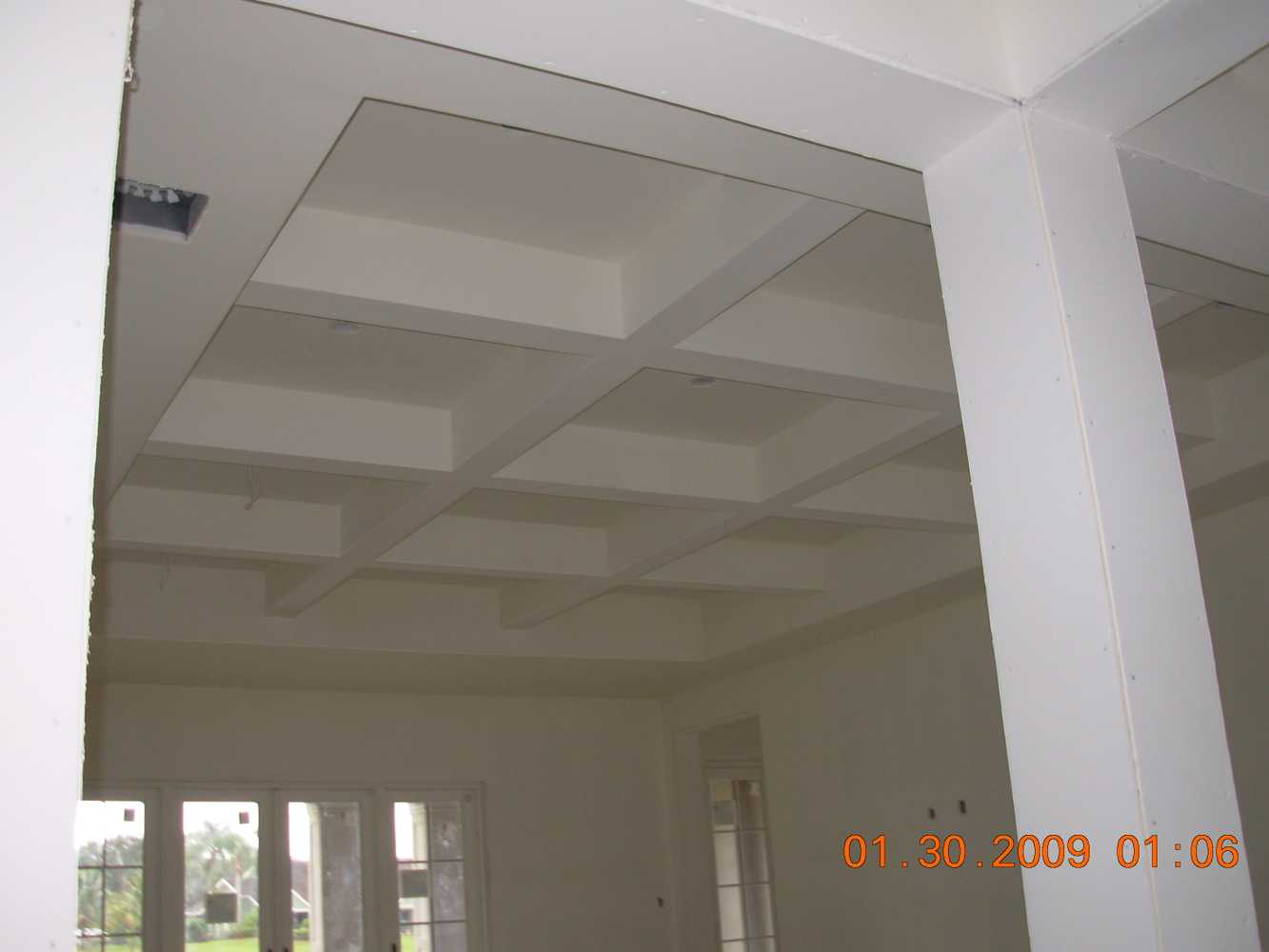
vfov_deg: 37.7
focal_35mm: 38
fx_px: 1393
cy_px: 476
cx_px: 634
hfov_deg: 49.0
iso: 50
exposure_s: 1/32
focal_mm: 6.3
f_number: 2.9
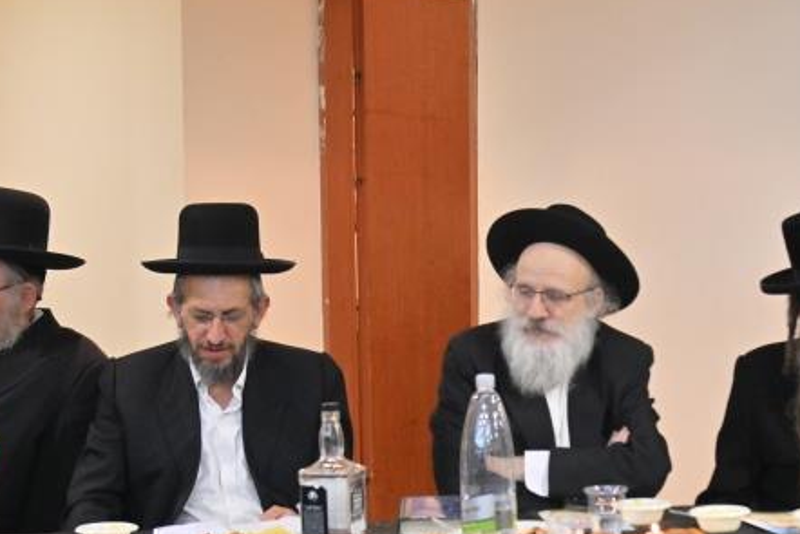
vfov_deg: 13.4
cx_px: 594
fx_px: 2267
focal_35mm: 102
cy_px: 365
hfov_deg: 19.9
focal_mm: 44
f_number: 4
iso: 1250
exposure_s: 1/160
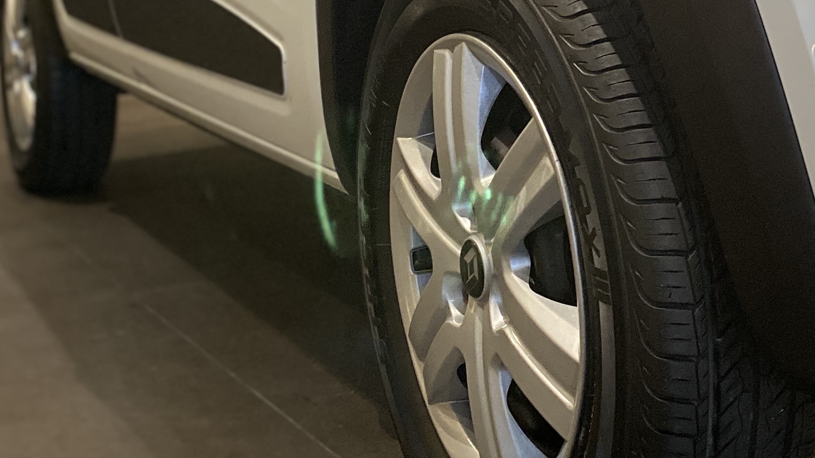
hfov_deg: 29.8
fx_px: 1491
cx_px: 660
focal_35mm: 69
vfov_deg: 16.7
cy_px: -107
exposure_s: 1/60
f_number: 1.8
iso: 320
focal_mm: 4.25
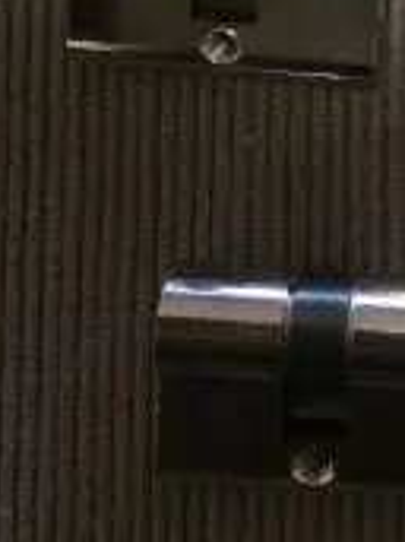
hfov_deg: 15.7
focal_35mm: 89
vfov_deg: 20.9
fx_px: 1390
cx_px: 530
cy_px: -68
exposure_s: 1/20
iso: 250
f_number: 2.2
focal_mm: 4.15
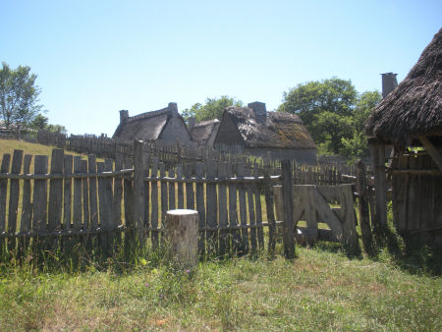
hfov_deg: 51.3
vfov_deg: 39.7
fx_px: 460
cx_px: 221
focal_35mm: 36
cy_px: 166
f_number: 3.5
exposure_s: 1/465
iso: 88
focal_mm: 6.3
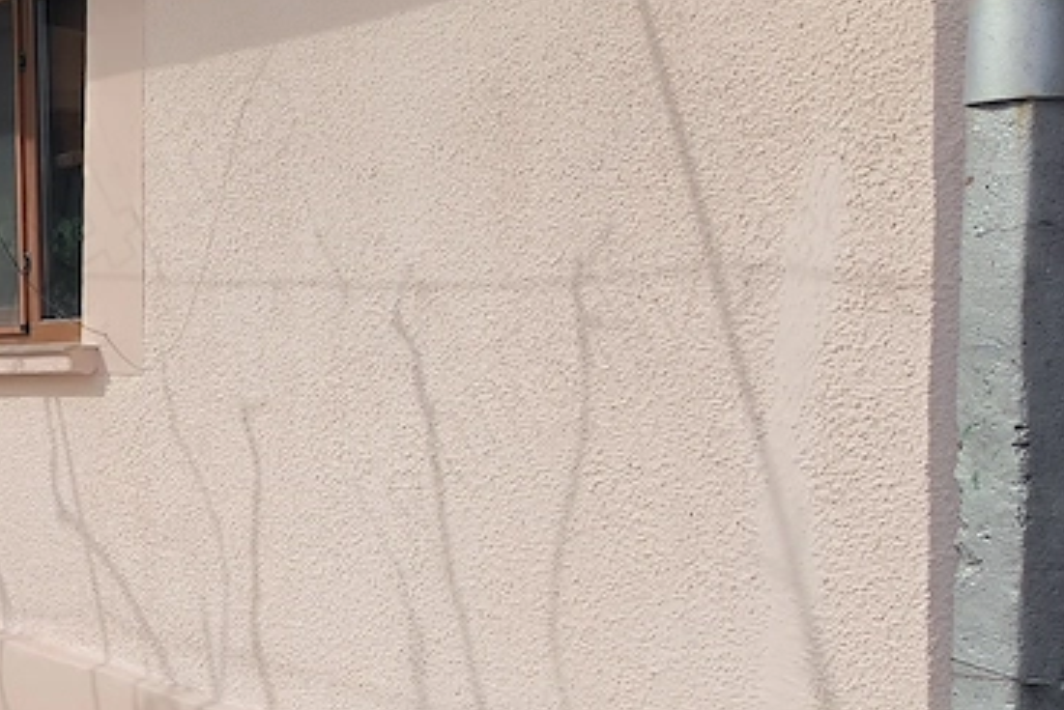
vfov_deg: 20.0
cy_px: 359
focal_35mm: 68
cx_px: -357
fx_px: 2010
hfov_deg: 25.2
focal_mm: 5.24
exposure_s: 1/636
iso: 50
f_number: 1.7
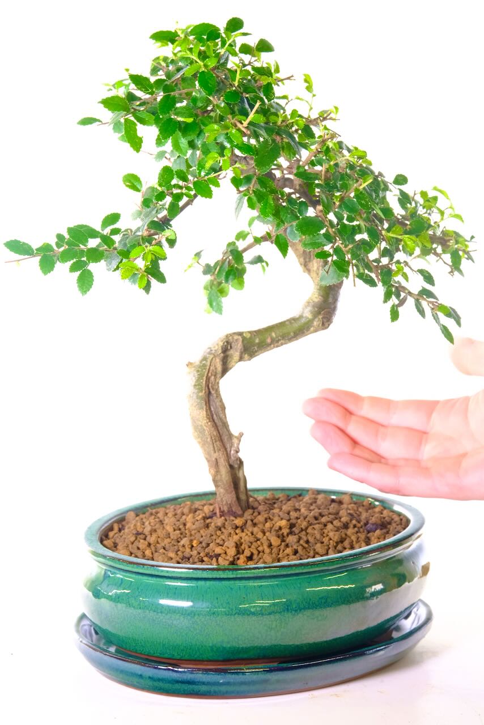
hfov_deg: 11.7
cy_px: 362
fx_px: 2358
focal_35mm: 117
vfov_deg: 17.5
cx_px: 242
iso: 1600
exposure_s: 1/13
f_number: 11
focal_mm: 77.9
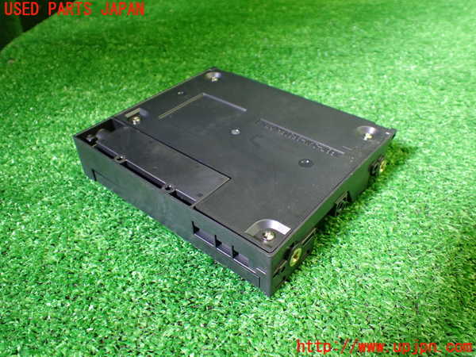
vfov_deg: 46.8
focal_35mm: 30
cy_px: 178
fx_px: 413
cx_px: 238
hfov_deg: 60.0
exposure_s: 1/125
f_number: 2.3
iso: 500
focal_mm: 5.4
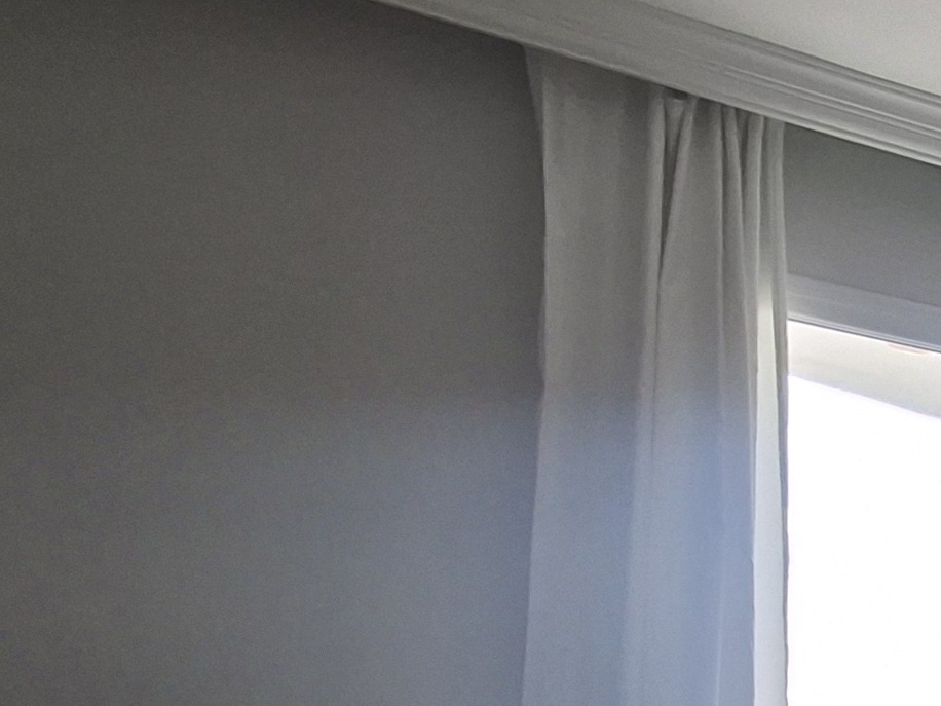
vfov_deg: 23.0
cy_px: 903
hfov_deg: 24.5
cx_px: 1479
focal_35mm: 57
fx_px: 1549
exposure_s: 1/50
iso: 64
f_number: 2.2
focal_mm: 1.64
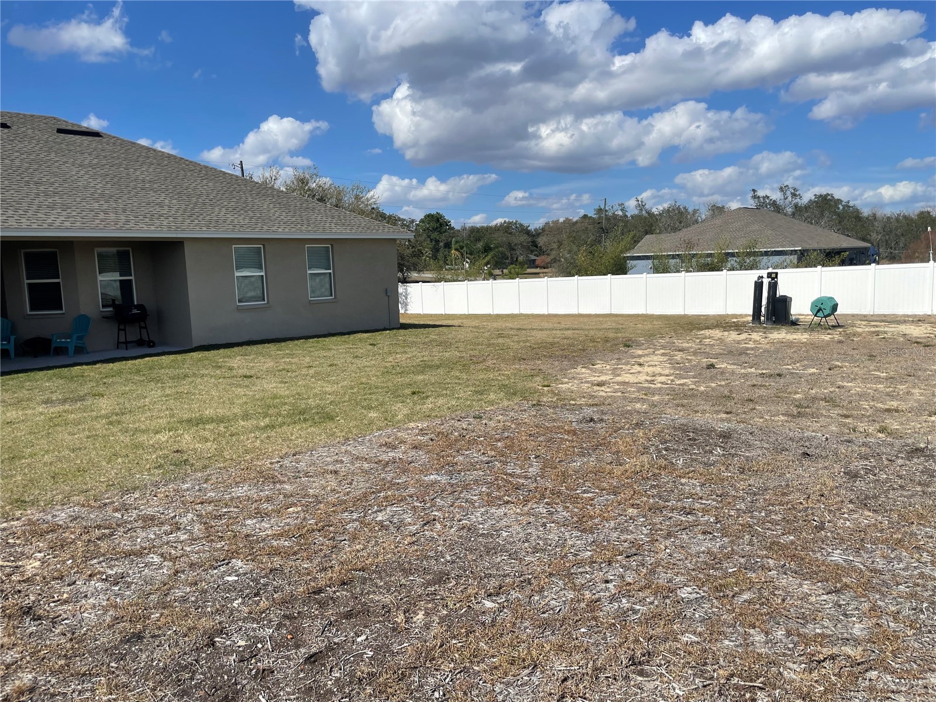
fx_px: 703
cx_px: 468
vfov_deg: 53.1
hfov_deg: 67.3
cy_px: 351
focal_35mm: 26
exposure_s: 1/5814
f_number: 1.6
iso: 32
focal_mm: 4.2
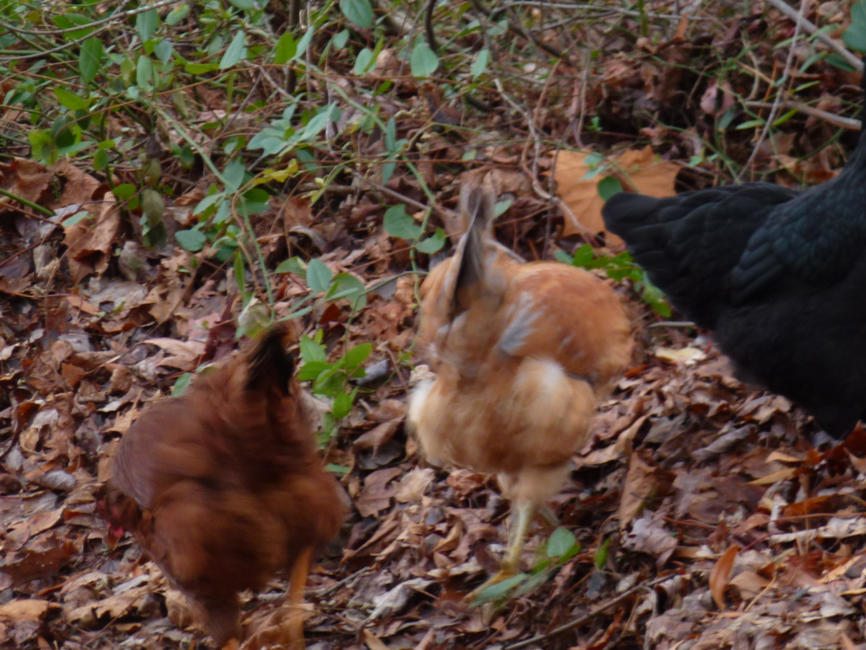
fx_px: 9507
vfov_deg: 3.9
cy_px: 260
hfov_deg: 5.2
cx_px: 609
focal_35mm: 380
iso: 100
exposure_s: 1/4
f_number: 5.6
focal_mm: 47.7
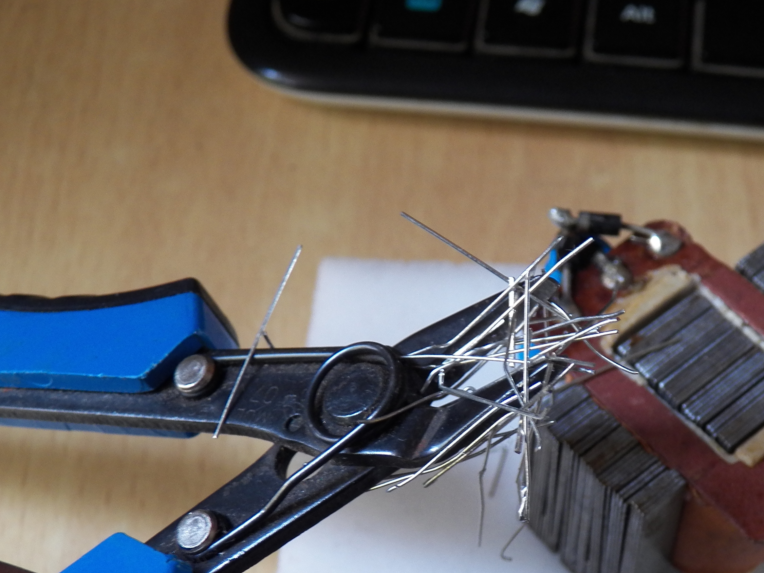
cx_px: 529
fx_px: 1324
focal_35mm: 60
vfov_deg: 24.2
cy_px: 420
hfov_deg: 31.8
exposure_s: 1/15
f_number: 2.8
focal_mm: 6.3
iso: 125
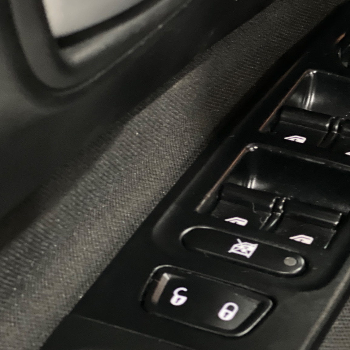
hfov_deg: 15.2
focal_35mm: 114
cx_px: 272
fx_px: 1304
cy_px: 169
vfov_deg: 15.3
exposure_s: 1/15
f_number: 2.8
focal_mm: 9
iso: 2000
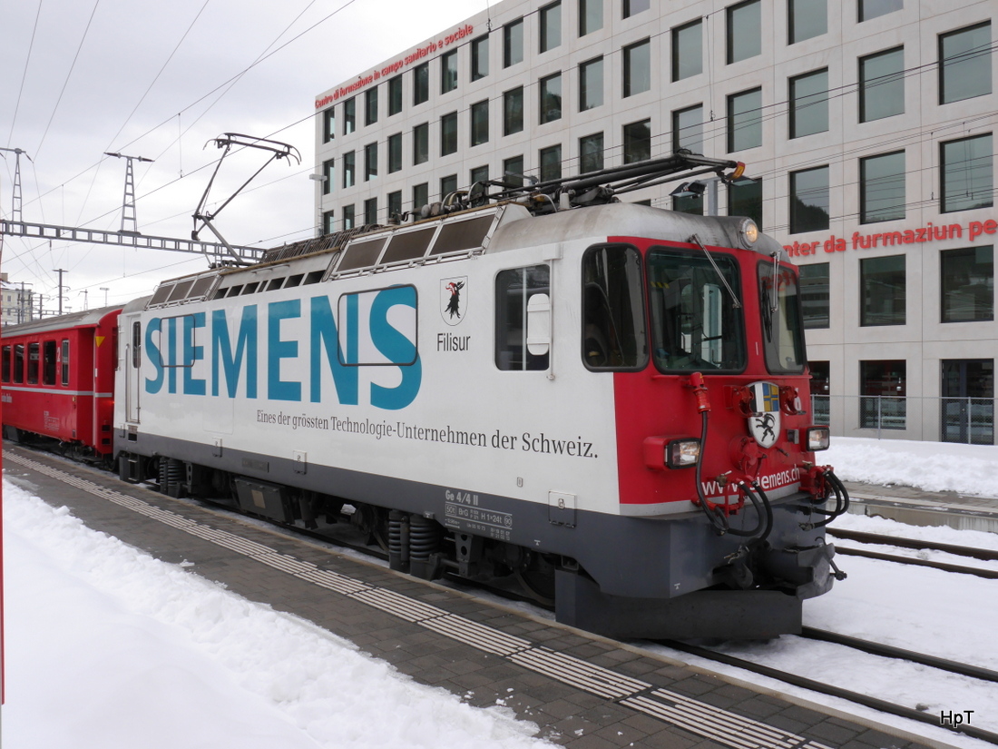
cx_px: 499
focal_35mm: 28
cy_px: 374
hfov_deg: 63.4
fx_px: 807
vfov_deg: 49.7
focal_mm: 14
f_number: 14
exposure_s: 1/60
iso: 400
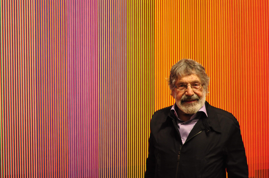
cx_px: 134
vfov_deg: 19.7
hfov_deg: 29.3
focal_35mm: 69
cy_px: 89
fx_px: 515
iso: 1600
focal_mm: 46
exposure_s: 1/6
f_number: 5.3
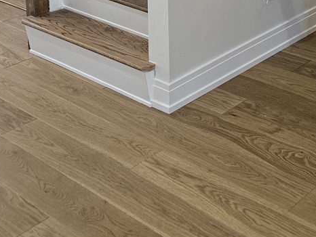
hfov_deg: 26.8
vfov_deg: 18.3
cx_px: 261
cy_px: -124
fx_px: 648
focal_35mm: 71
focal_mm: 6.3
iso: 250
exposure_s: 1/120
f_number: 1.7
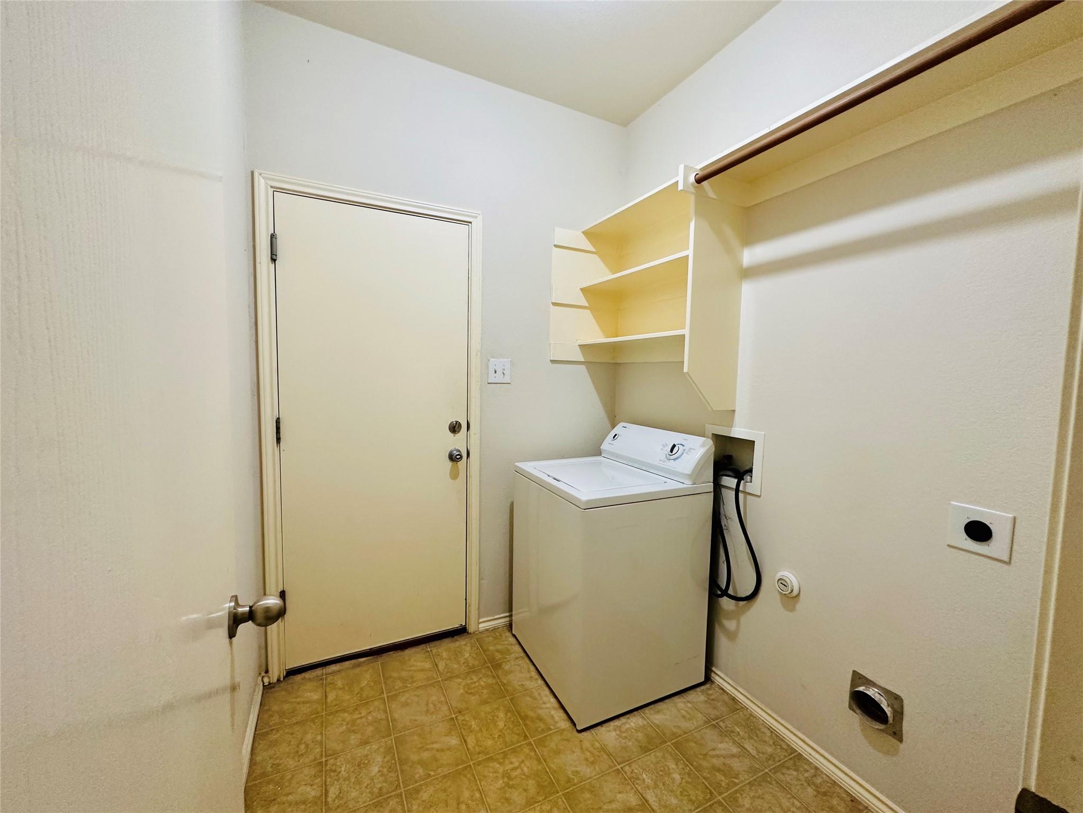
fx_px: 438
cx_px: 542
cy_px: 406
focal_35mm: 14
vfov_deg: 85.7
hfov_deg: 102.1
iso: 200
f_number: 2.2
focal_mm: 2.22
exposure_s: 1/60
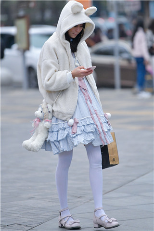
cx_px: 77
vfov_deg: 11.1
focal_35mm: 185
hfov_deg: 7.4
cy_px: 116
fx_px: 1187
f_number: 2.8
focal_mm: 185
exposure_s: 1/640
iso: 2200
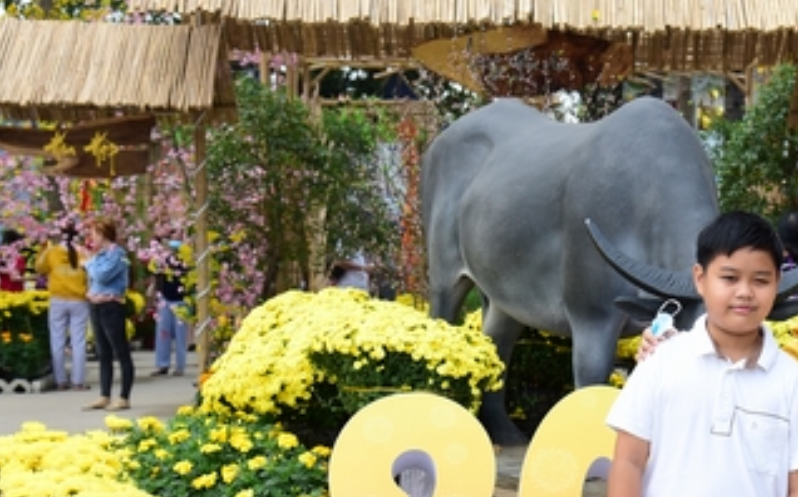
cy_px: 449
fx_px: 2086
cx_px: 725
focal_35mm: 96
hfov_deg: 21.2
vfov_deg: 13.5
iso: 125
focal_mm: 46
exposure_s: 1/160
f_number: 5
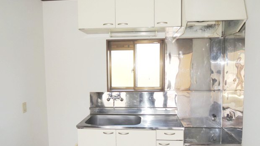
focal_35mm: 27
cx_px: 127
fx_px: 186
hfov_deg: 69.8
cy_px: 80
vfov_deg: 42.9
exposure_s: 1/125
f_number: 2.8
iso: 100
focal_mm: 4.3
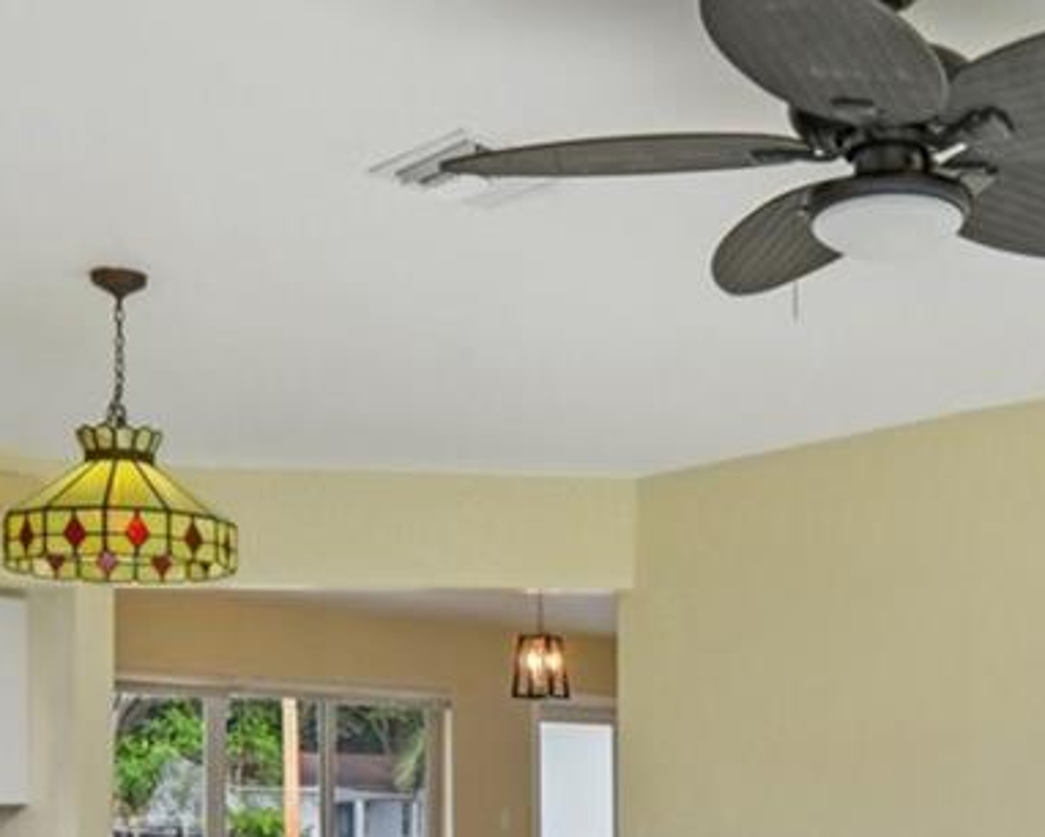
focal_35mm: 55
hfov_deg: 33.9
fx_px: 1702
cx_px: 676
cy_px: 864
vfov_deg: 26.0
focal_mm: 14
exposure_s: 1/50
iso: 200
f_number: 9
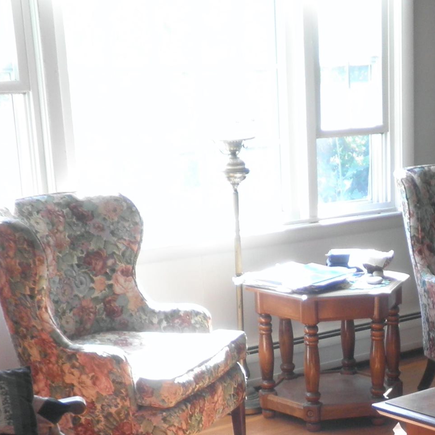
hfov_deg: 19.3
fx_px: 1237
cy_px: 474
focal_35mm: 87
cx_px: 447
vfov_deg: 19.2
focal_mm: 5.5
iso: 80
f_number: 2.8
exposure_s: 1/40
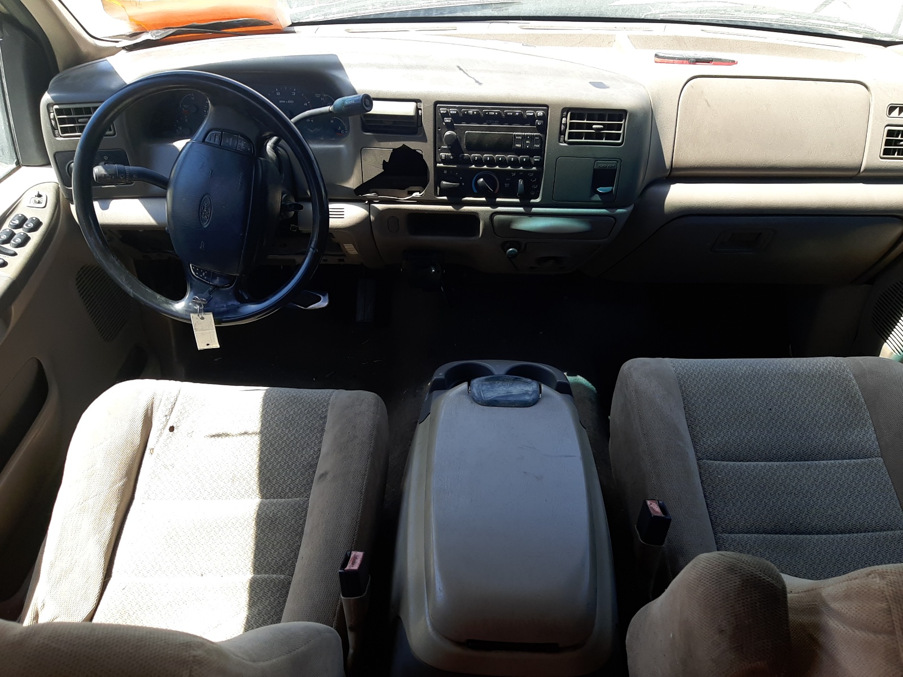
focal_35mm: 26
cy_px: 338
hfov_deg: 67.3
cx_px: 452
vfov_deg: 53.1
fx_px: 678
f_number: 1.7
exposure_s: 1/323
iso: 40
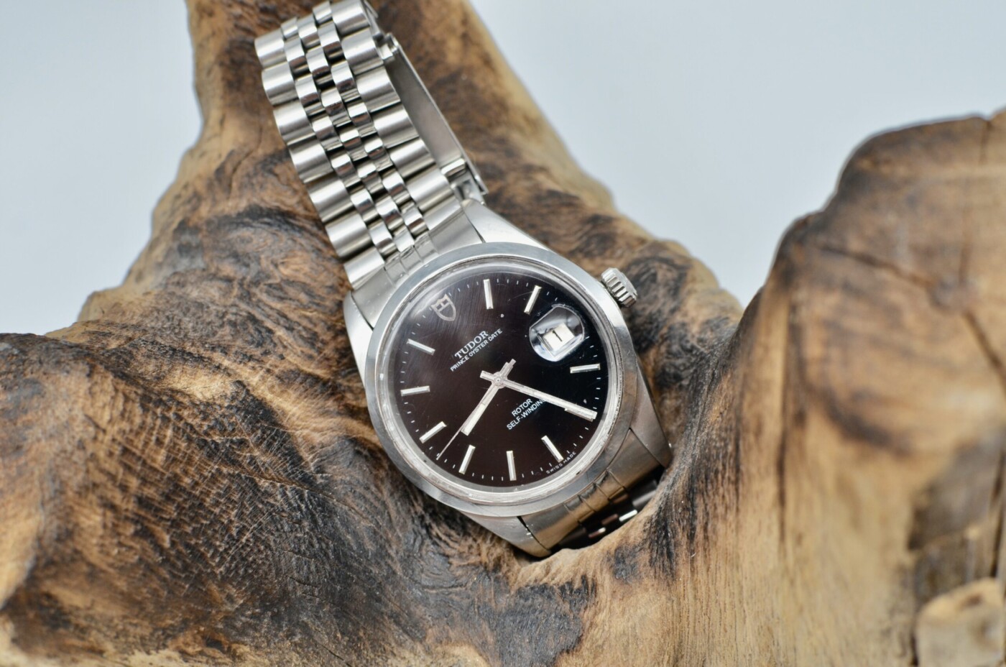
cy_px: 334
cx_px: 503
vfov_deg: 25.7
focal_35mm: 52
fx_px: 1464
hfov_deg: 37.9
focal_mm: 35
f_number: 5.6
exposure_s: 1/125
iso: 400
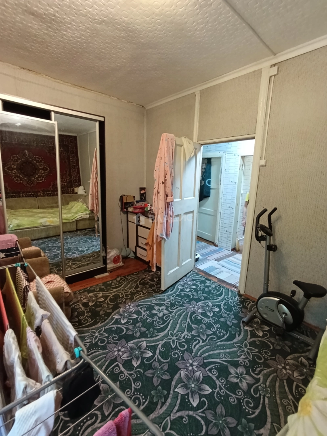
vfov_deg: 94.5
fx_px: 202
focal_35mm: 16
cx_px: 164
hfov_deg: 78.1
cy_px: 218
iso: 800
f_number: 2.2
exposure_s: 1/25
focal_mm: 1.65
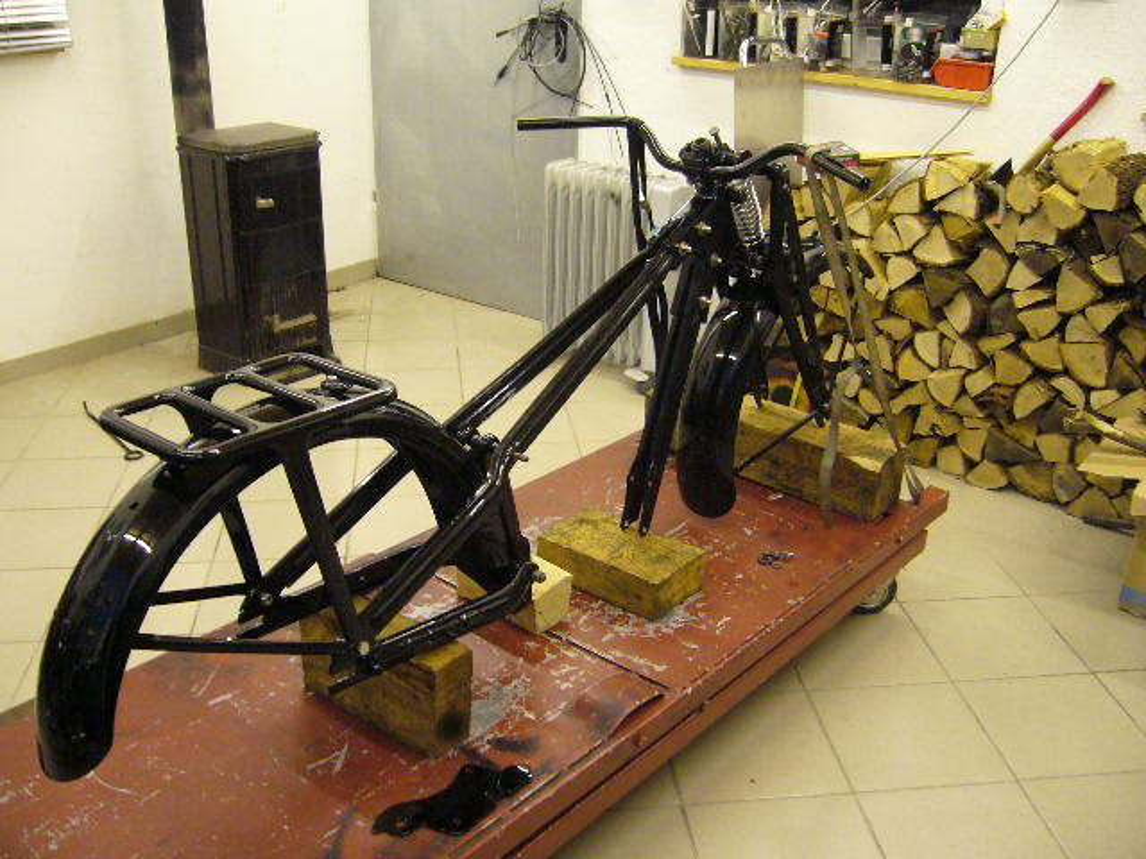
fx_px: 1159
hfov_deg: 52.6
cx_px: 573
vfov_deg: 40.7
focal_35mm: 35
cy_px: 430
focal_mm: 5.8
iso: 200
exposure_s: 1/10
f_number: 2.8
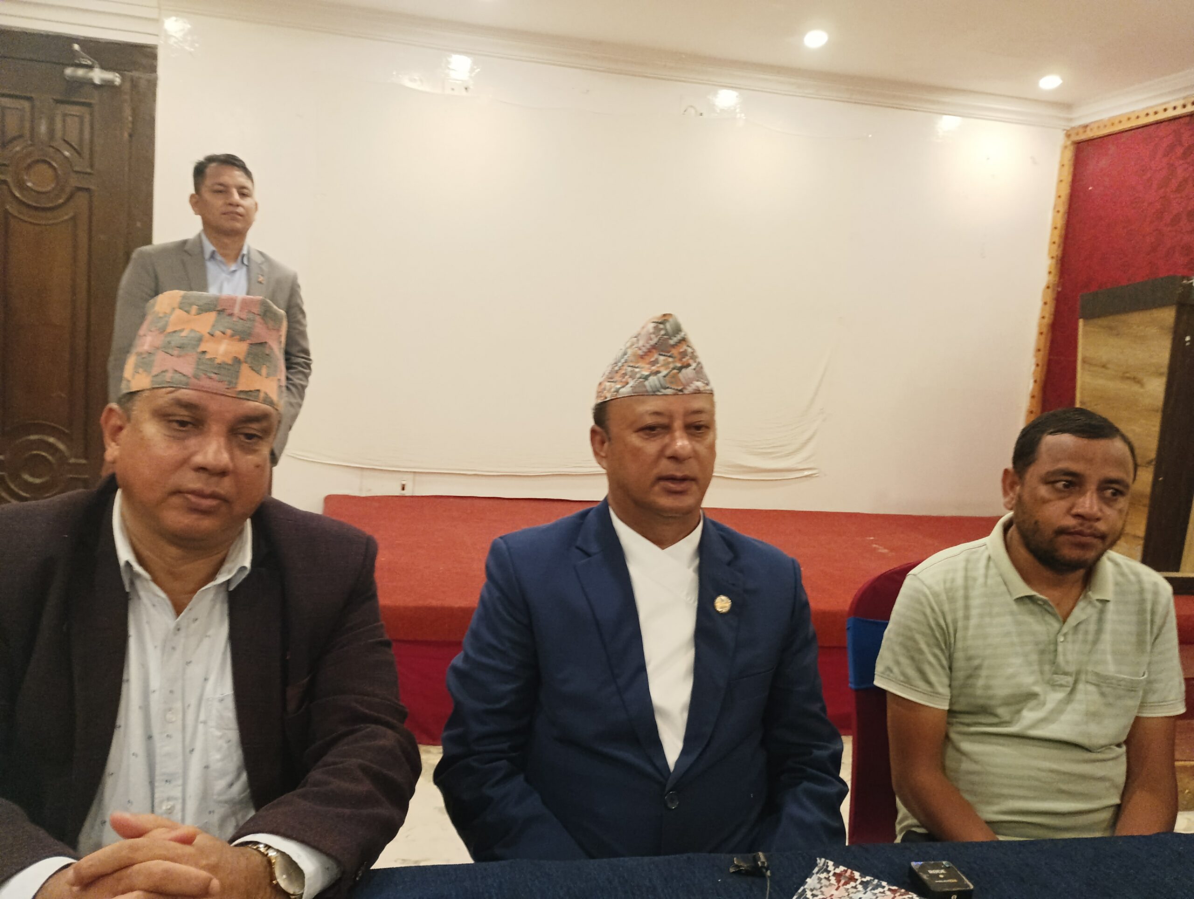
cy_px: 450
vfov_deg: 49.9
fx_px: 967
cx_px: 597
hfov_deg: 63.4
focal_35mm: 28
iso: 673
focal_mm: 4.26
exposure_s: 1/24
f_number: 1.8
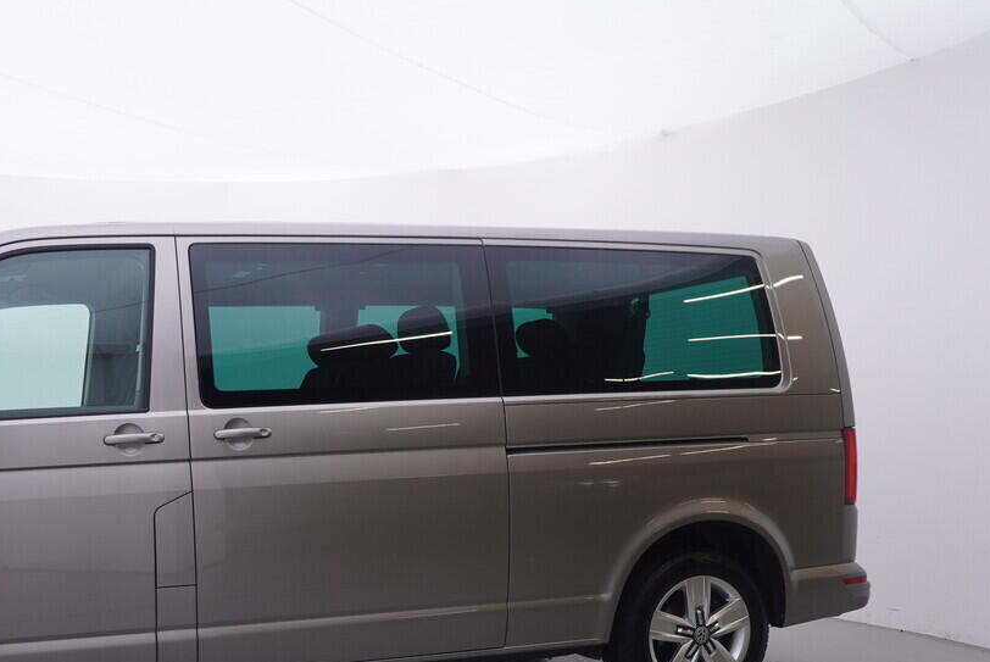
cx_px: 243
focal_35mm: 40
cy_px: 555
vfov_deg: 32.4
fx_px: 1098
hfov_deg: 46.7
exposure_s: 1/80
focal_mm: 15
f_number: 5
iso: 200
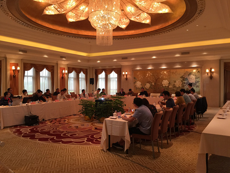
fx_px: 193
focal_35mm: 29
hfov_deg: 61.7
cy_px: 86
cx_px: 115
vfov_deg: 48.2
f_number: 2.2
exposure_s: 1/17
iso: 50
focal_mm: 4.15
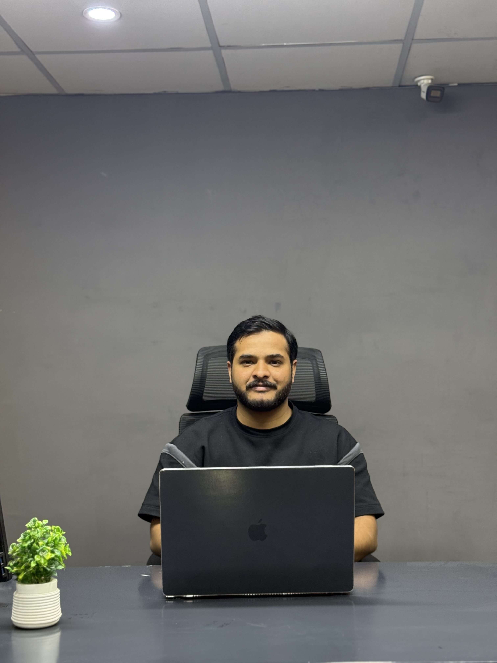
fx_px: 919
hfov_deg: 30.3
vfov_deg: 39.7
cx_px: 248
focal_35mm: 48
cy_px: 332
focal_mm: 6.76
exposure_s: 1/60
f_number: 1.78
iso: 160
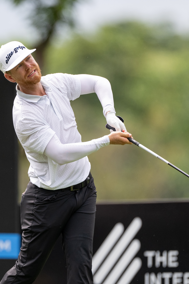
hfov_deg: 1.8
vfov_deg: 2.7
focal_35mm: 775
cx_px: 23
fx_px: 6102
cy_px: 177
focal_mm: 400
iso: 800
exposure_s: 1/8000
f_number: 2.8
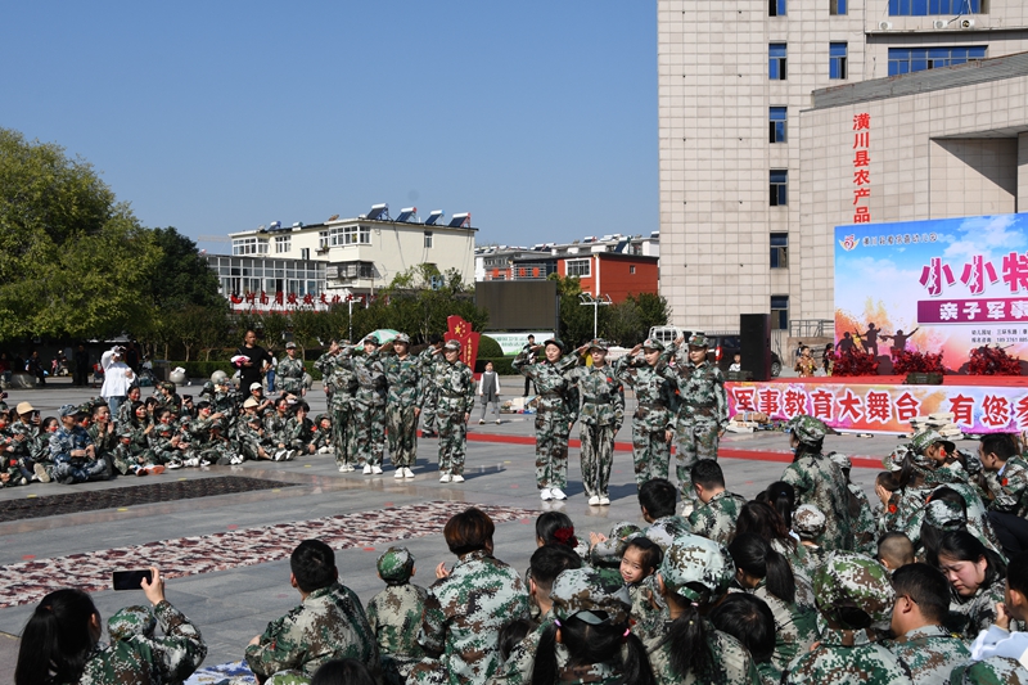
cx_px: 514
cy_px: 342
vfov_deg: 31.9
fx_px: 1199
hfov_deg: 46.4
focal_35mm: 42
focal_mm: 28
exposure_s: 1/250
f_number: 11
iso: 100
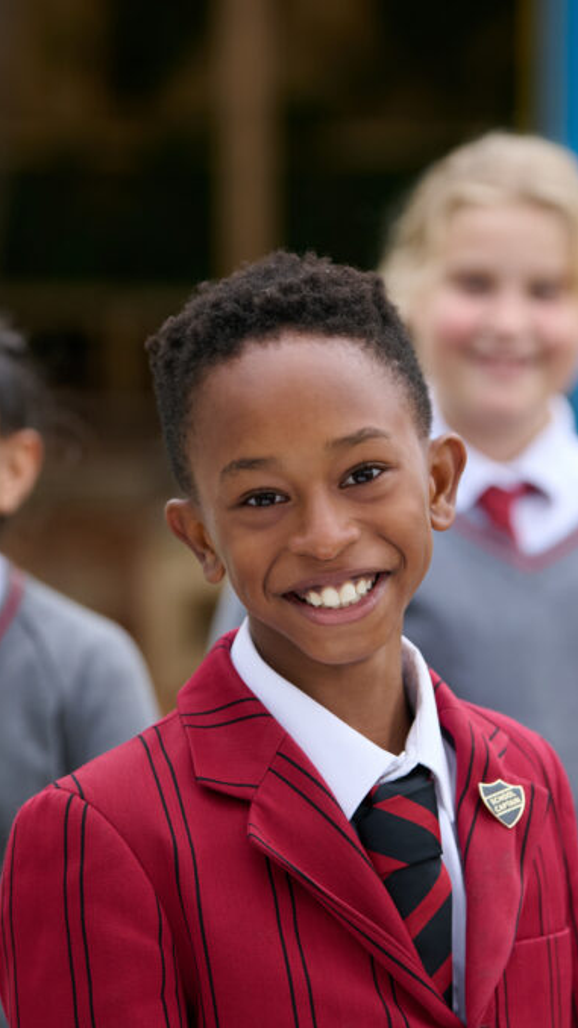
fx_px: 5263
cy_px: 516
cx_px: 337
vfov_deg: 11.2
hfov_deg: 6.3
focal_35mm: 193
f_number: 3.2
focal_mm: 122
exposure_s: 1/500
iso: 400
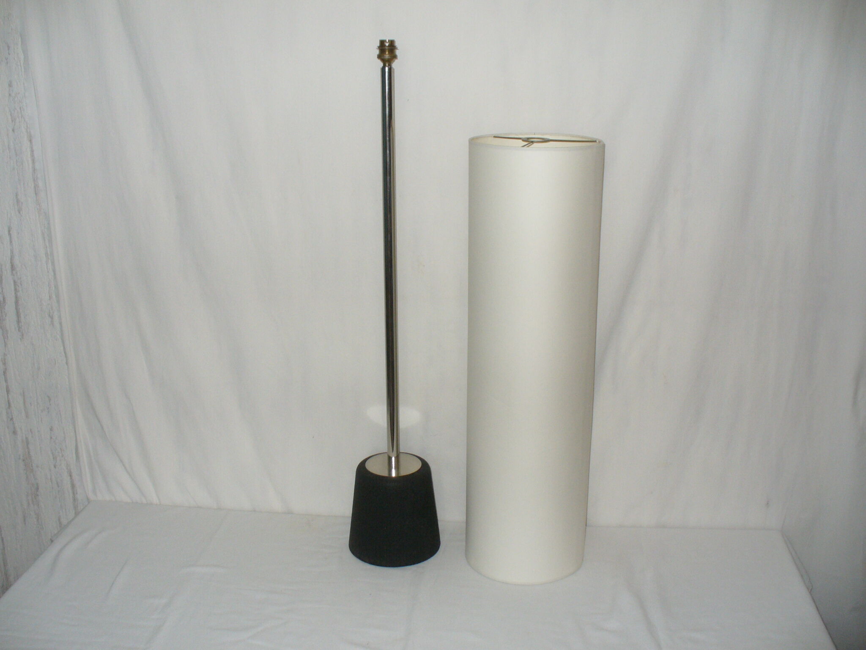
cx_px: 433
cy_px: 325
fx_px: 926
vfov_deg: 38.7
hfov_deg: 50.1
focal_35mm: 37
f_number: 2.8
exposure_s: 1/30
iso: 125
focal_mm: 6.1
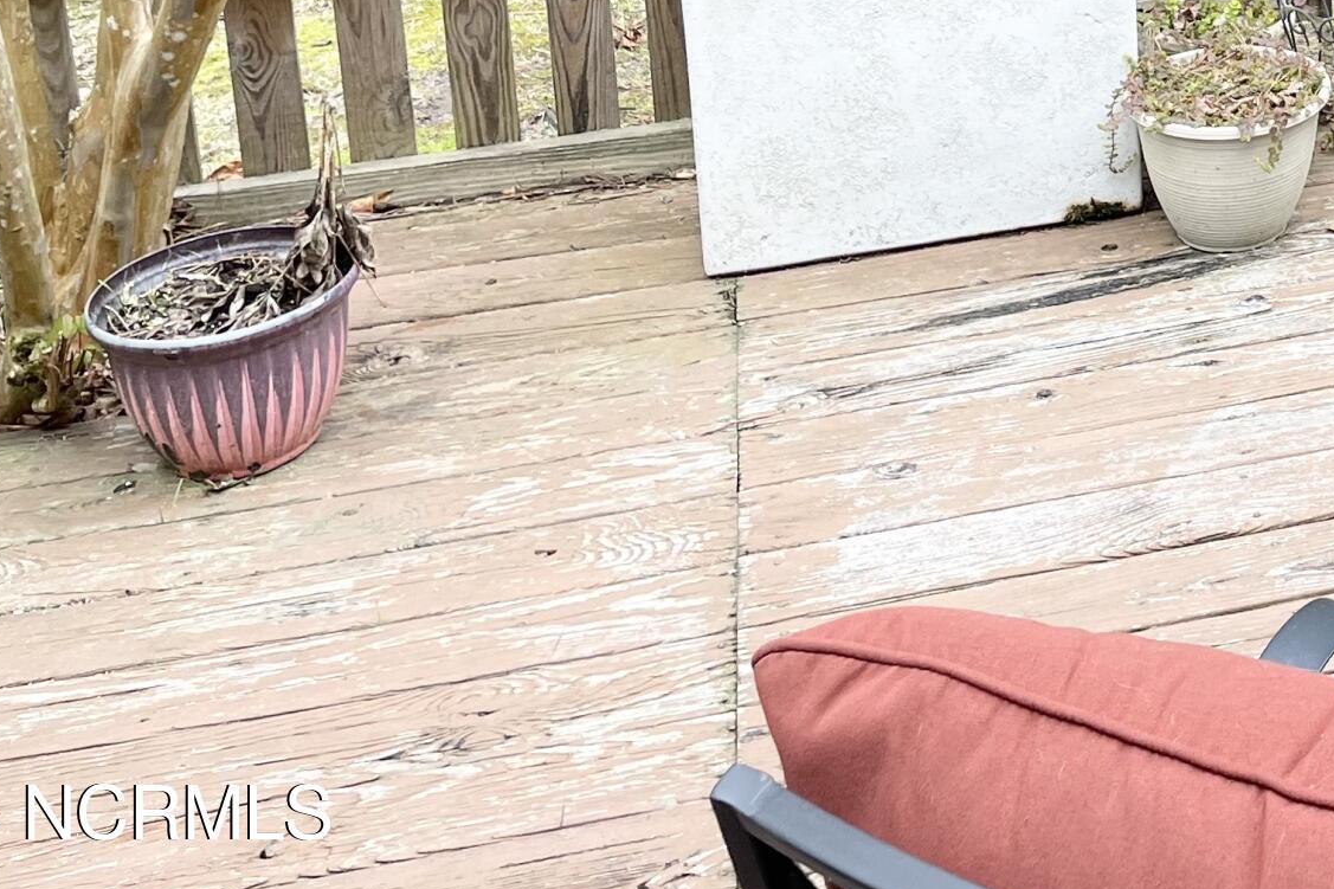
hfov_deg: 25.5
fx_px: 2667
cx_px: 1549
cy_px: -397
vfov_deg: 17.3
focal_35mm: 72
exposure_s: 1/185
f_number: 1.6
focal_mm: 4.2
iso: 32
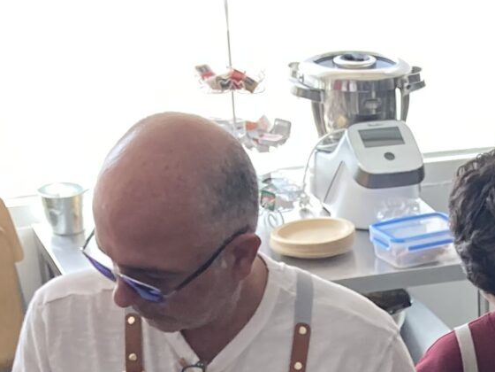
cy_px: 713
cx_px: 678
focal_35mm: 128
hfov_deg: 14.6
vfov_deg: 10.7
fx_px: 1830
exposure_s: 1/121
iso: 80
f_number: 1.8
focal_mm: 3.99
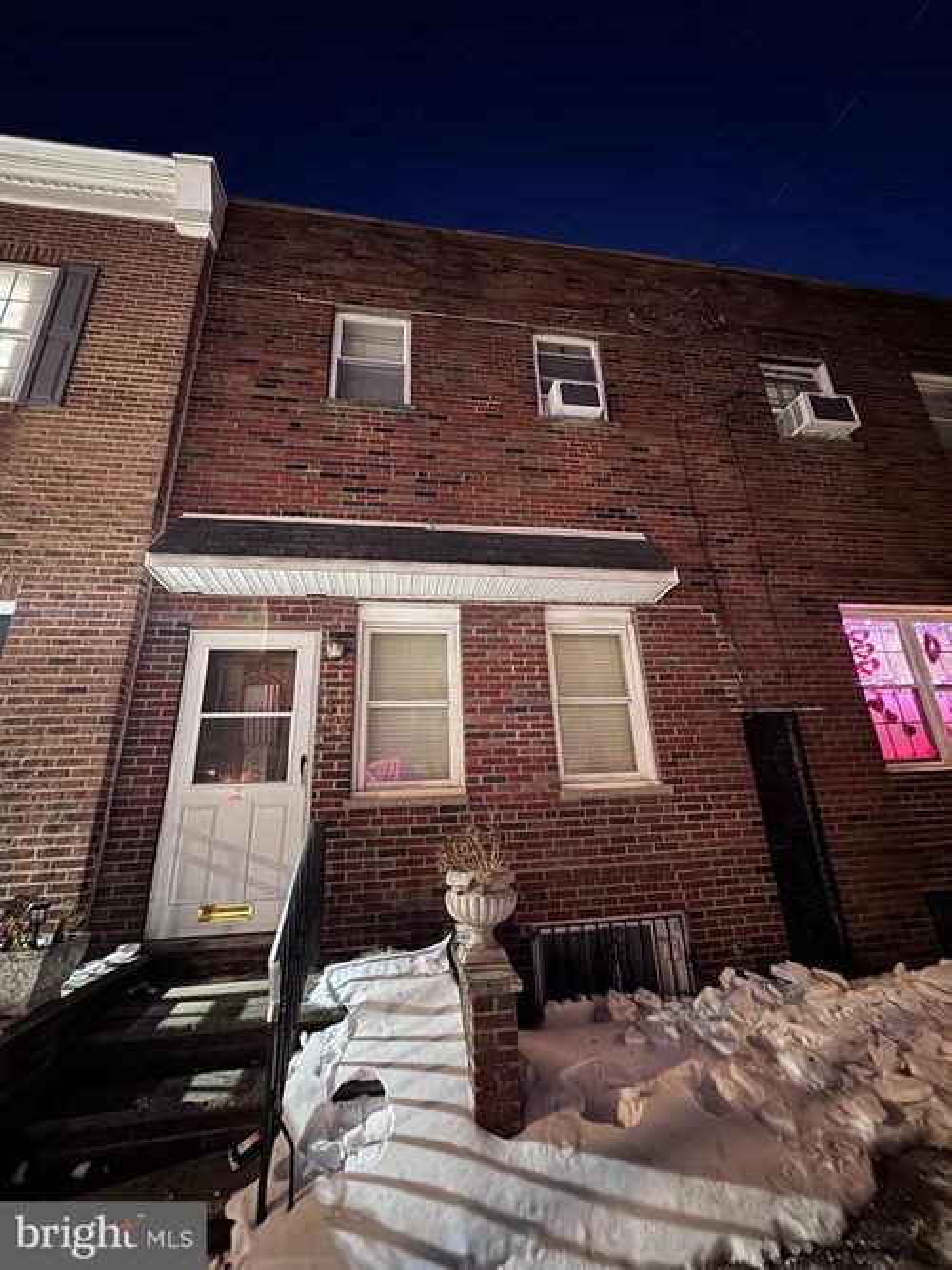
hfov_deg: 85.7
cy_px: 635
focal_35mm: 14
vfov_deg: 102.1
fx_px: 514
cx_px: 476
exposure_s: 1/10
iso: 1000
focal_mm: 2.22
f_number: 2.2
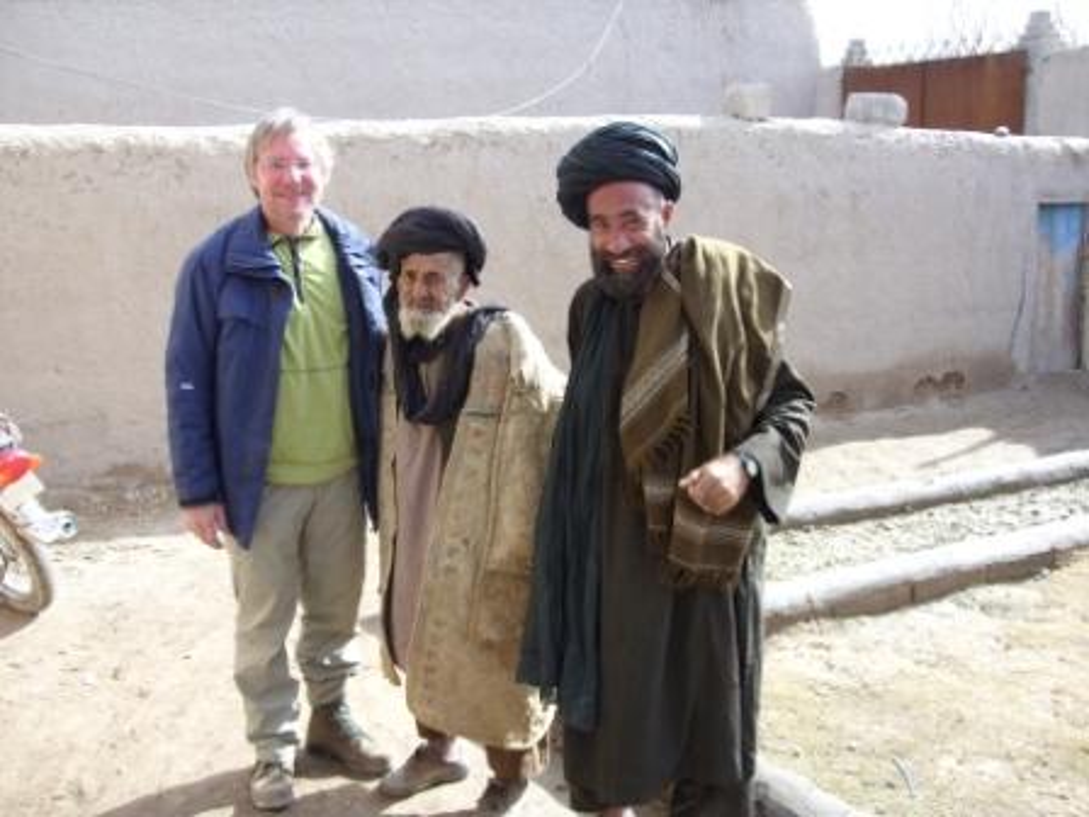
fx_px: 1195
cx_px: 544
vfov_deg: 37.7
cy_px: 408
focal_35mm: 38
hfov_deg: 49.0
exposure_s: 1/272
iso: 50
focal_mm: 6.3
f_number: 2.8
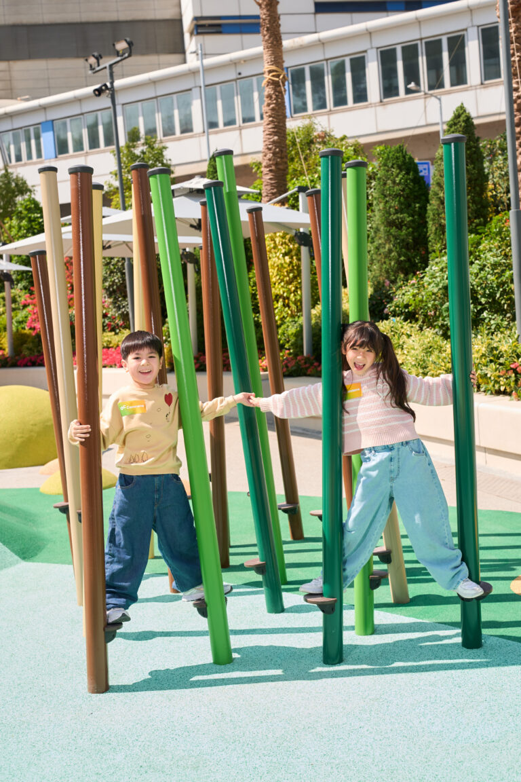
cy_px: 391
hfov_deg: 29.2
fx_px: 999
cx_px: 260
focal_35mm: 46
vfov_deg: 42.7
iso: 125
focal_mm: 46
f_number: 4.5
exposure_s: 1/640
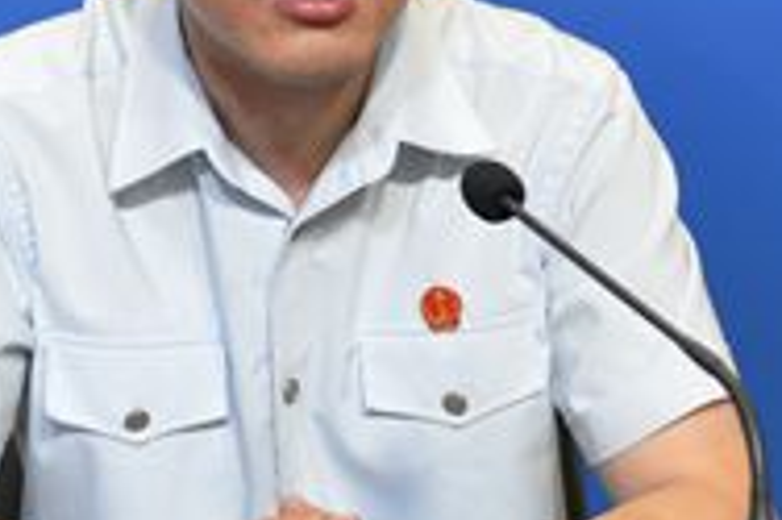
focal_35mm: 93
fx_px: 2018
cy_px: 168
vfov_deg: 14.6
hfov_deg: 21.9
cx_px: 283
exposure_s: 1/125
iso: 800
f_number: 2.8
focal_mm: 35
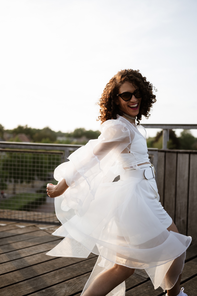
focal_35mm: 35
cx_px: 98
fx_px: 288
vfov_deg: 54.5
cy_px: 148
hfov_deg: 37.8
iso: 100
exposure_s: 1/640
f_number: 1.8
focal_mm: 35
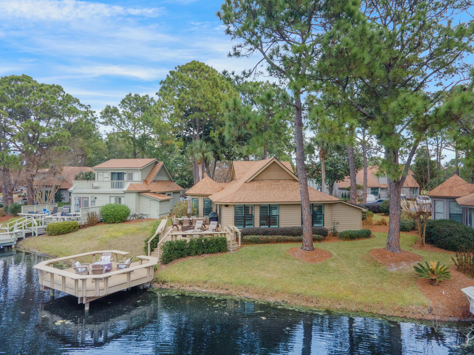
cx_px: 237
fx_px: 329
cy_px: 178
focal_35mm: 24
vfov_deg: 56.8
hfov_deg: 71.6
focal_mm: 4.5
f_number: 2.8
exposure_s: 1/200
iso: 100
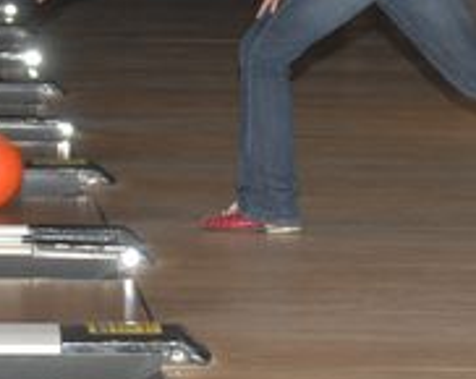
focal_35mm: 307
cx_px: 272
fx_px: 4318
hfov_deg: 6.3
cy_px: -33
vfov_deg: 5.0
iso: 400
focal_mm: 62
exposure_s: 1/125
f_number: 4.5
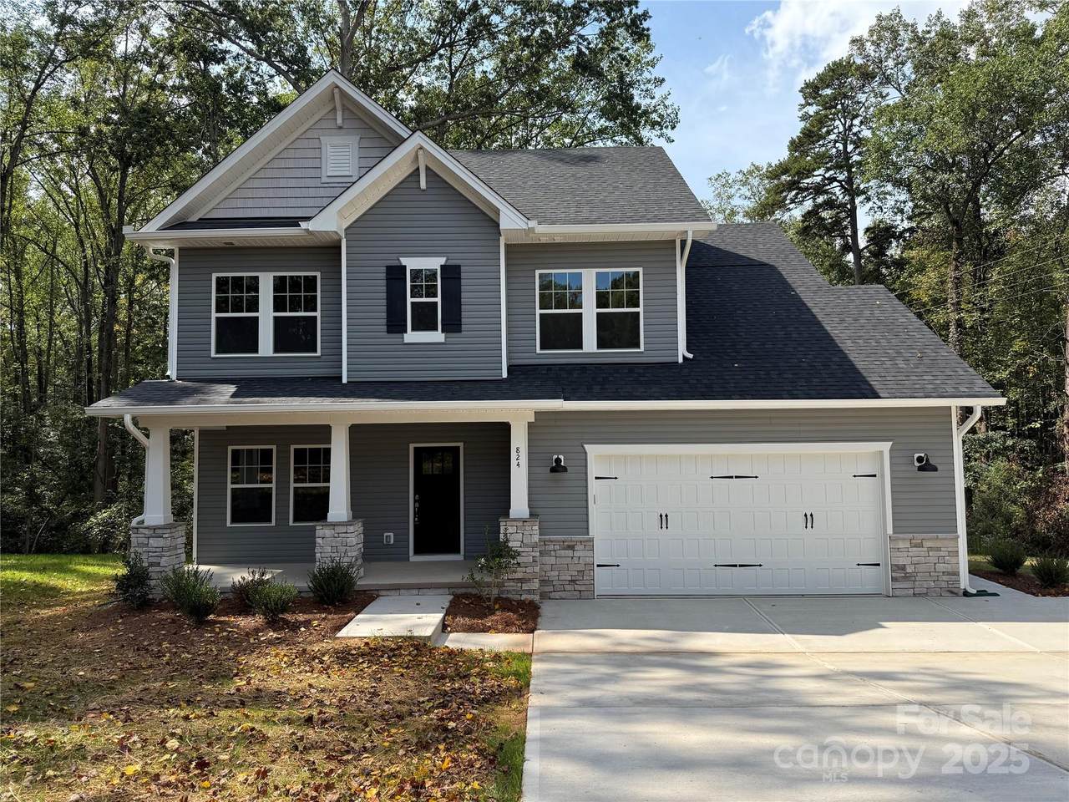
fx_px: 741
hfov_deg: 71.6
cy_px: 401
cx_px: 534
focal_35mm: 24
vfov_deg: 56.8
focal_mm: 6.76
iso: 80
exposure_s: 1/2370
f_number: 1.78
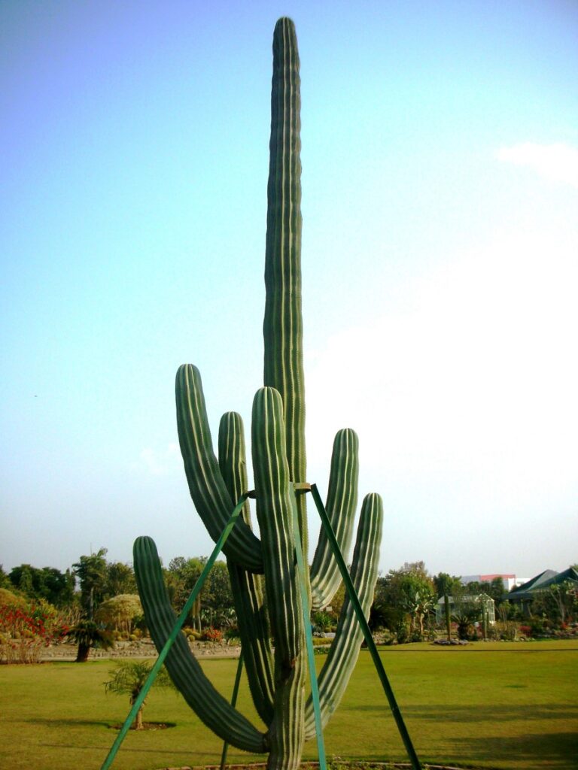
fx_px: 779
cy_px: 385
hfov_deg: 40.7
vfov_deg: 52.6
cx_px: 289
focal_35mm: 35
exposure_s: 1/114
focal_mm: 5.8
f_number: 8.5
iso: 50
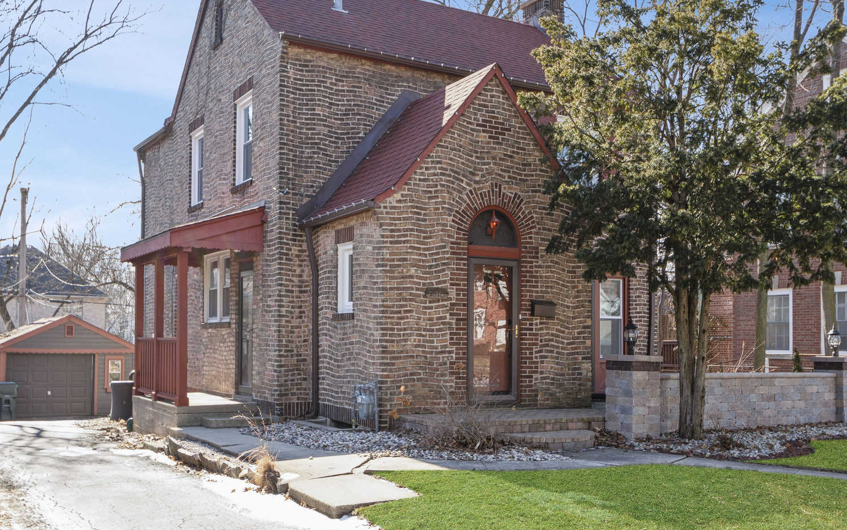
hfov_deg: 56.7
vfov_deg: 37.2
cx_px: 398
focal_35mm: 34
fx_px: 785
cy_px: 230
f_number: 10
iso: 200
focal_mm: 21
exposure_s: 1/125
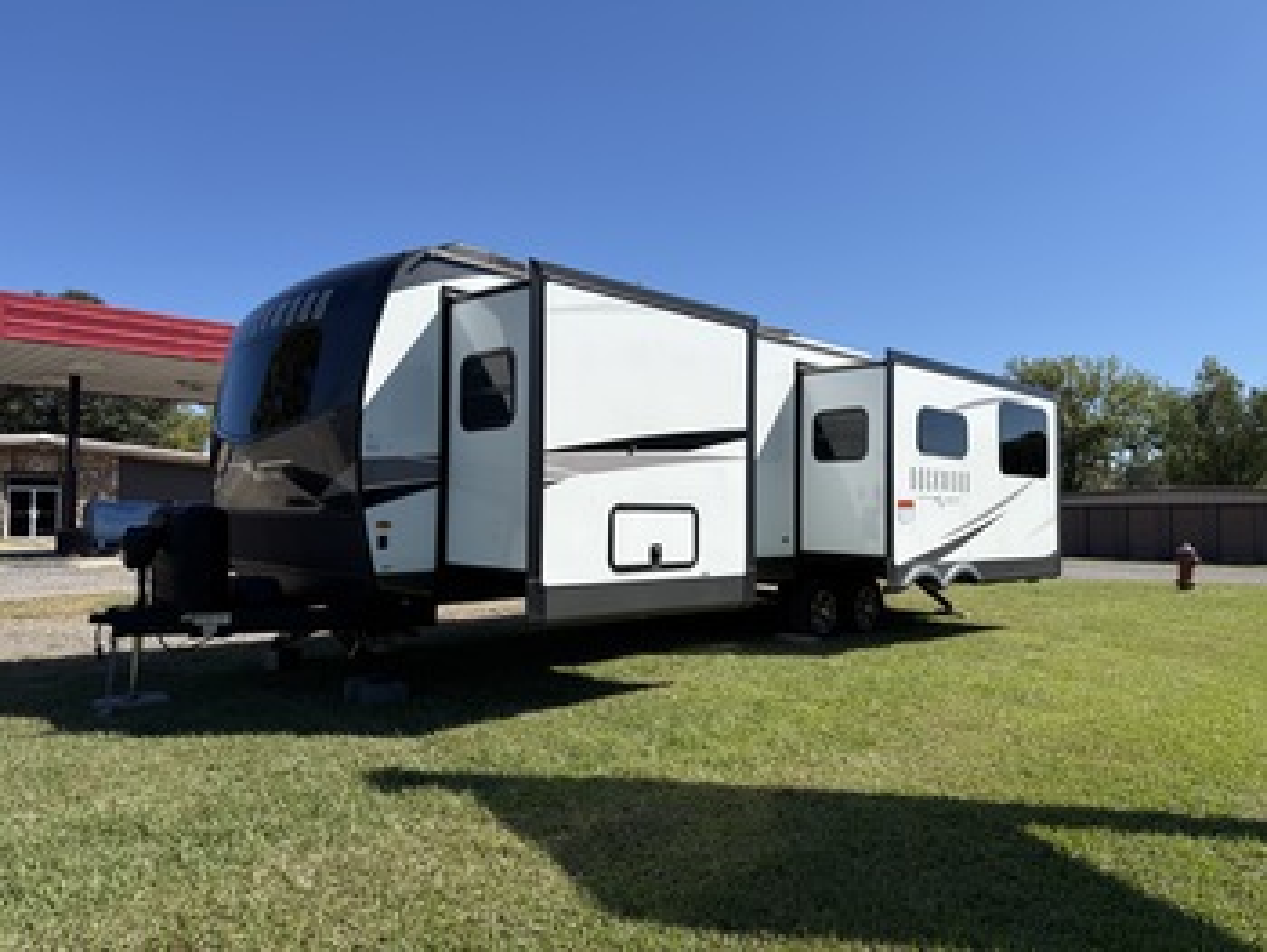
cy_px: 476
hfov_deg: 71.6
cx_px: 634
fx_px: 879
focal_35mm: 24
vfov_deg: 56.9
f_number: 1.78
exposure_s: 1/4975
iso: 80
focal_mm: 6.76
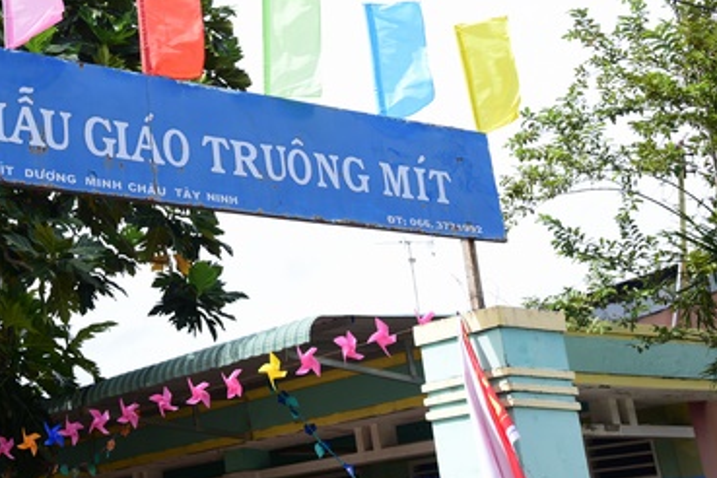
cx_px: 113
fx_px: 1334
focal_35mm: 67
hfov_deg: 29.2
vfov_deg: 20.2
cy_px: 131
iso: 250
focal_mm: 38
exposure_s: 1/400
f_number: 7.1
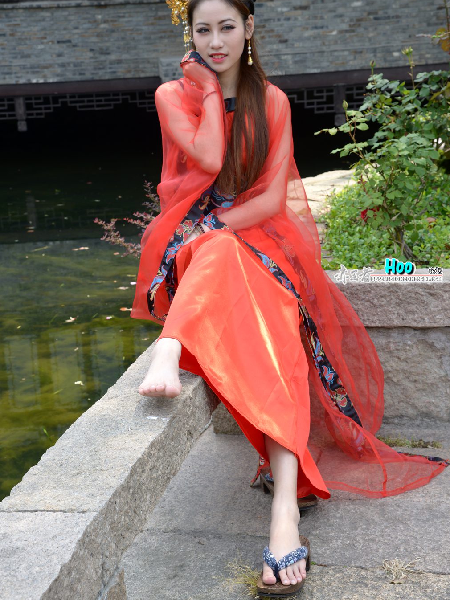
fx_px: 988
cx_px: 228
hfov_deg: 25.7
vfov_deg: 33.8
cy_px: 273
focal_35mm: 57
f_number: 9
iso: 200
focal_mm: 52
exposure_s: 1/125
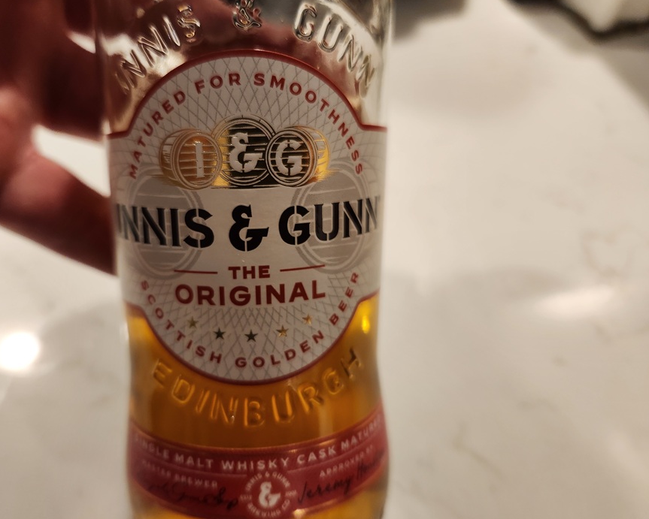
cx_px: 274
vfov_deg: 55.0
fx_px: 500
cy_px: 261
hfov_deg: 65.6
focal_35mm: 26
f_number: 1.8
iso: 250
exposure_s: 1/120
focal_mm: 5.4
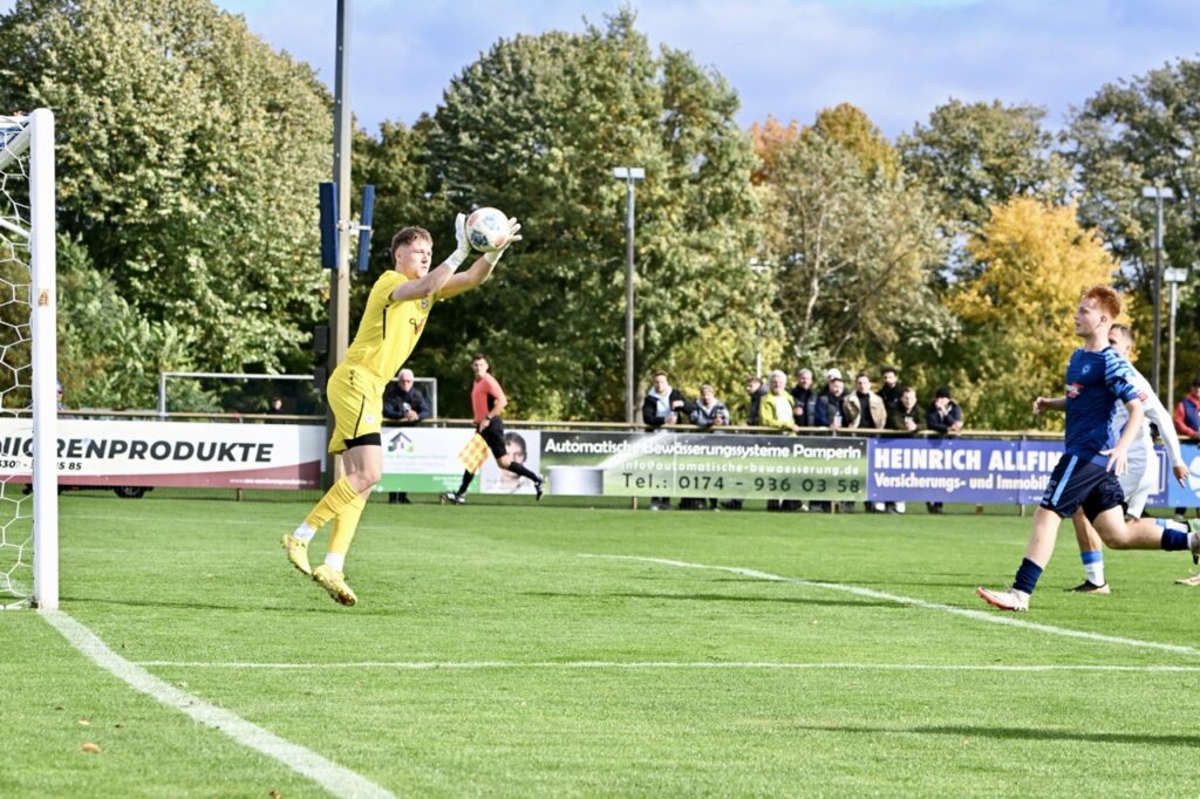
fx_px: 3732
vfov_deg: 12.2
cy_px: 400
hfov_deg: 18.3
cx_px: 600
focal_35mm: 112
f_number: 6.3
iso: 800
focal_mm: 112
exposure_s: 1/1600
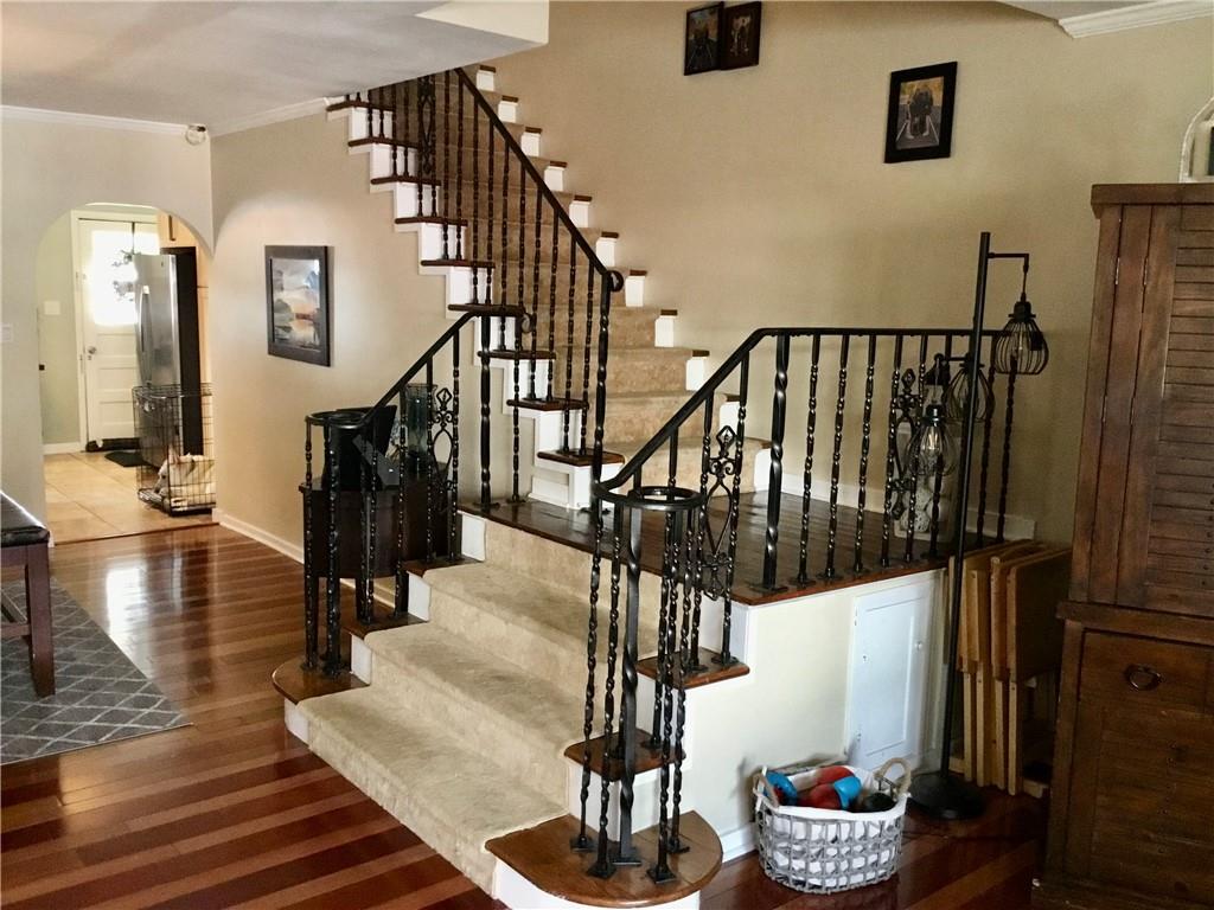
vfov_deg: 45.4
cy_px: 455
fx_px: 1087
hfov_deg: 58.4
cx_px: 607
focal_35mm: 31
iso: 200
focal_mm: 3.3
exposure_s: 1/30
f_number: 2.4
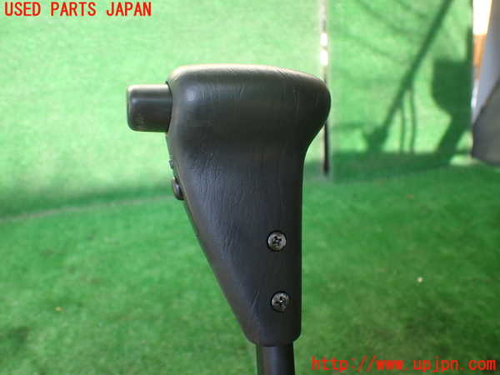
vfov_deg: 46.8
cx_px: 250
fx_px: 433
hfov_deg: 60.0
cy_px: 188
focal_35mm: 30
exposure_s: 1/125
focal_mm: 5.4
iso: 125
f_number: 2.3
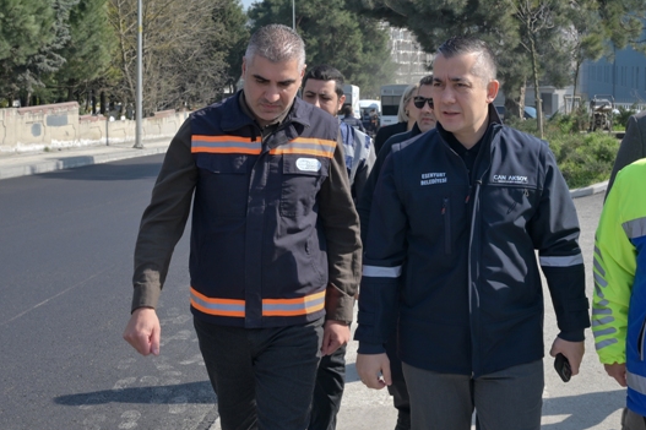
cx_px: 420
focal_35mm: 45
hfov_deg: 43.4
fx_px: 802
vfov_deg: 29.9
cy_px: 269
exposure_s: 1/200
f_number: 8
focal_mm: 30.5
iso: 125
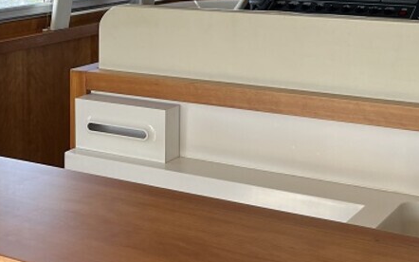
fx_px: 890
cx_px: 28
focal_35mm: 78
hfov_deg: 25.5
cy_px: 84
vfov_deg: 16.7
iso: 40
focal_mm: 5.1
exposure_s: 1/180
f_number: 1.6
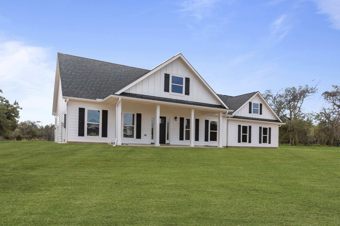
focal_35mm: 24
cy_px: 113
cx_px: 170
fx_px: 227
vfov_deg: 53.1
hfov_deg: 73.7
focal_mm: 16
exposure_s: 1/250
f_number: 8
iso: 100
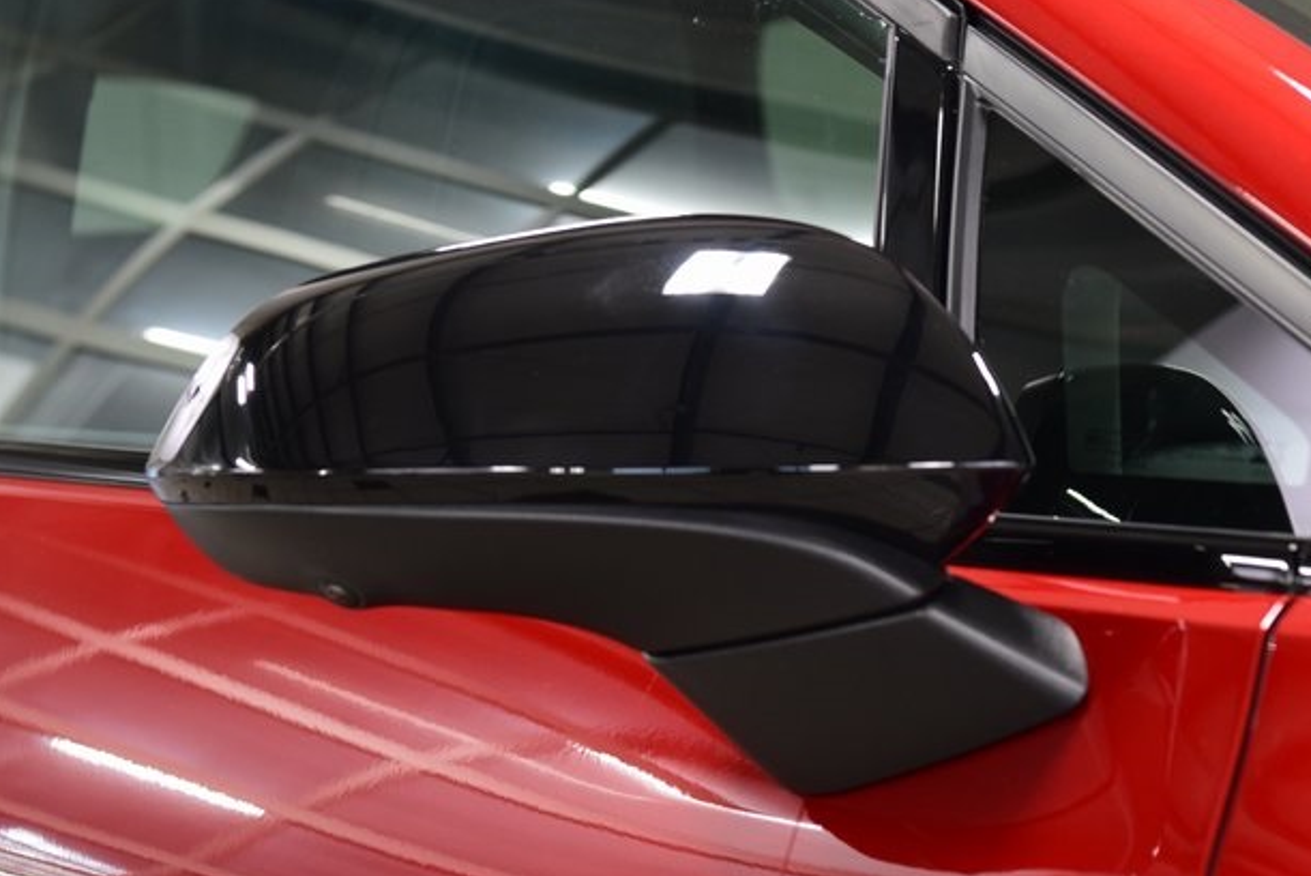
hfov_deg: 18.6
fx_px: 4008
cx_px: 676
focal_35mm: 110
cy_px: 446
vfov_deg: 12.5
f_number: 6.3
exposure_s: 1/30
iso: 1600
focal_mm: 70
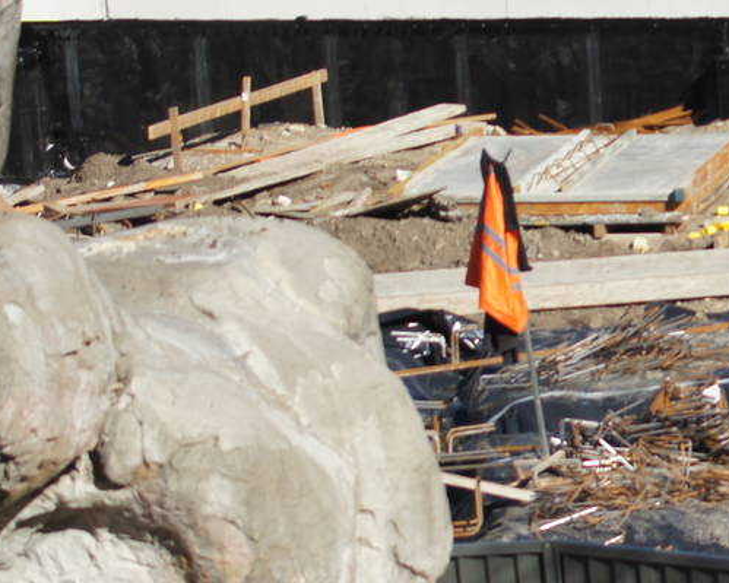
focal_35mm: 339
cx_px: 1042
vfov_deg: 4.6
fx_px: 7302
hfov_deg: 5.7
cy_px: 239
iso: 200
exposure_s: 1/400
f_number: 8
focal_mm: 75
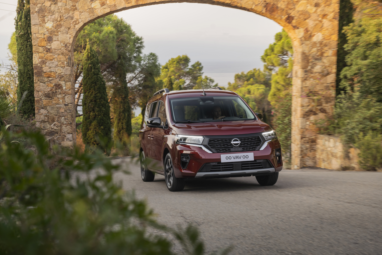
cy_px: 128
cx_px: 191
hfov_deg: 33.4
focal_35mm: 60
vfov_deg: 22.6
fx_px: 637
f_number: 6.3
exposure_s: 1/100
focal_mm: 60
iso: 400
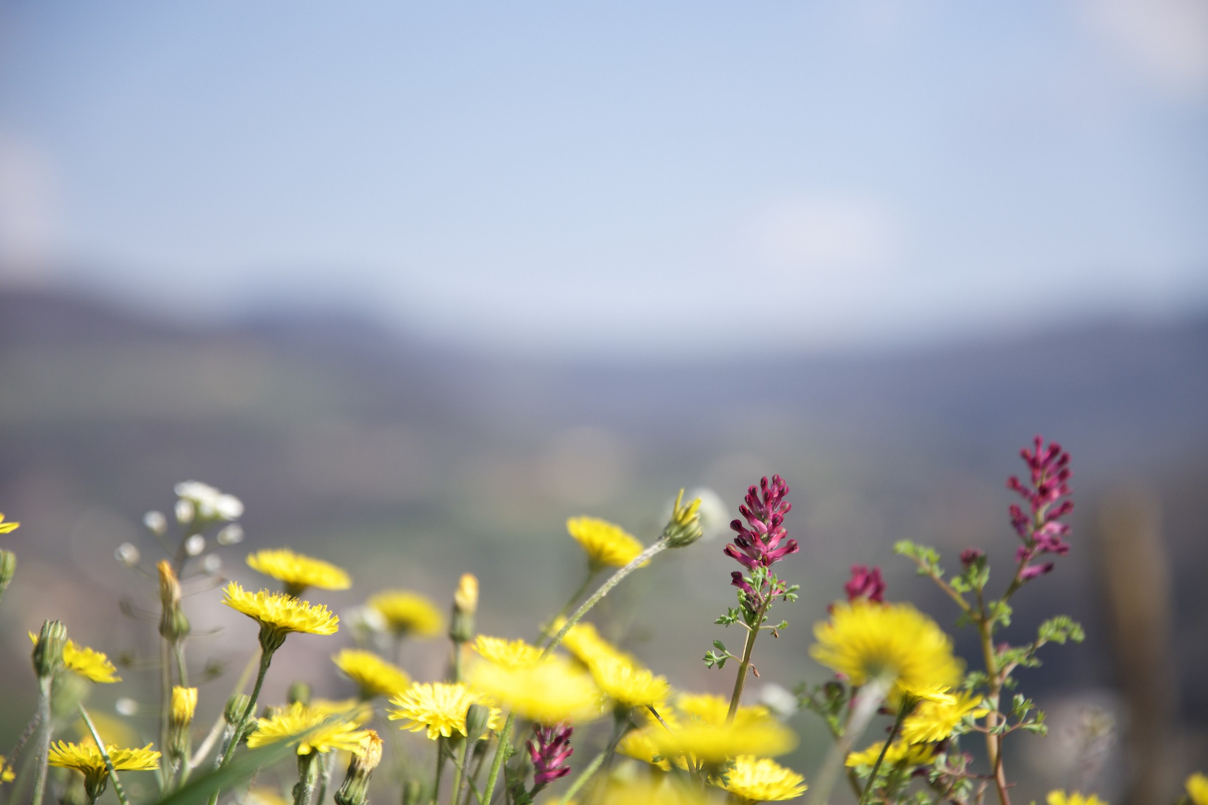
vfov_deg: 11.4
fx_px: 4026
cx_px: 604
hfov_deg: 17.1
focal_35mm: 120
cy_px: 402
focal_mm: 80
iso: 125
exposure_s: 1/1600
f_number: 4
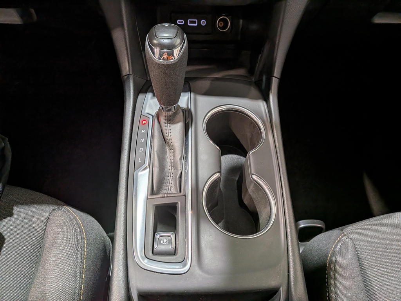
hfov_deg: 71.6
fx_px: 278
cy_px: 150
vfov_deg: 56.8
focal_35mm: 24
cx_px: 200
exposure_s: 1/100
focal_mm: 4.53
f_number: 1.7
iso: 39
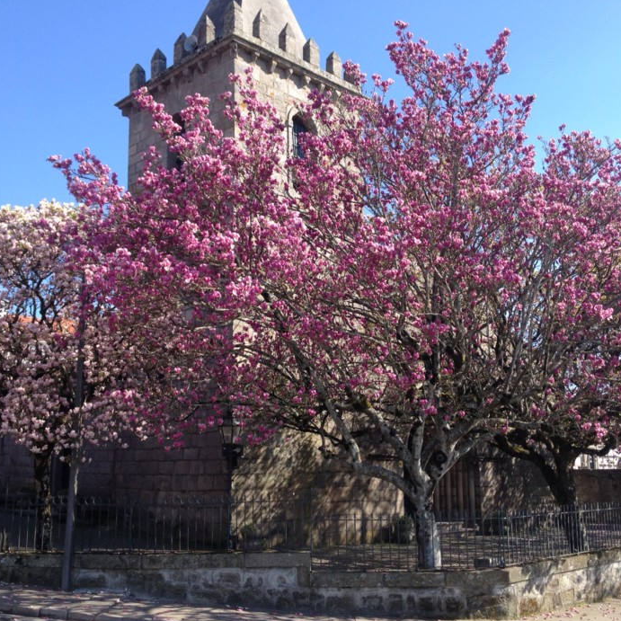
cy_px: 315
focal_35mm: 43
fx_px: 873
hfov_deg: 39.2
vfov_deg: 39.2
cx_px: 310
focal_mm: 4.28
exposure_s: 1/665
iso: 50
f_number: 2.4
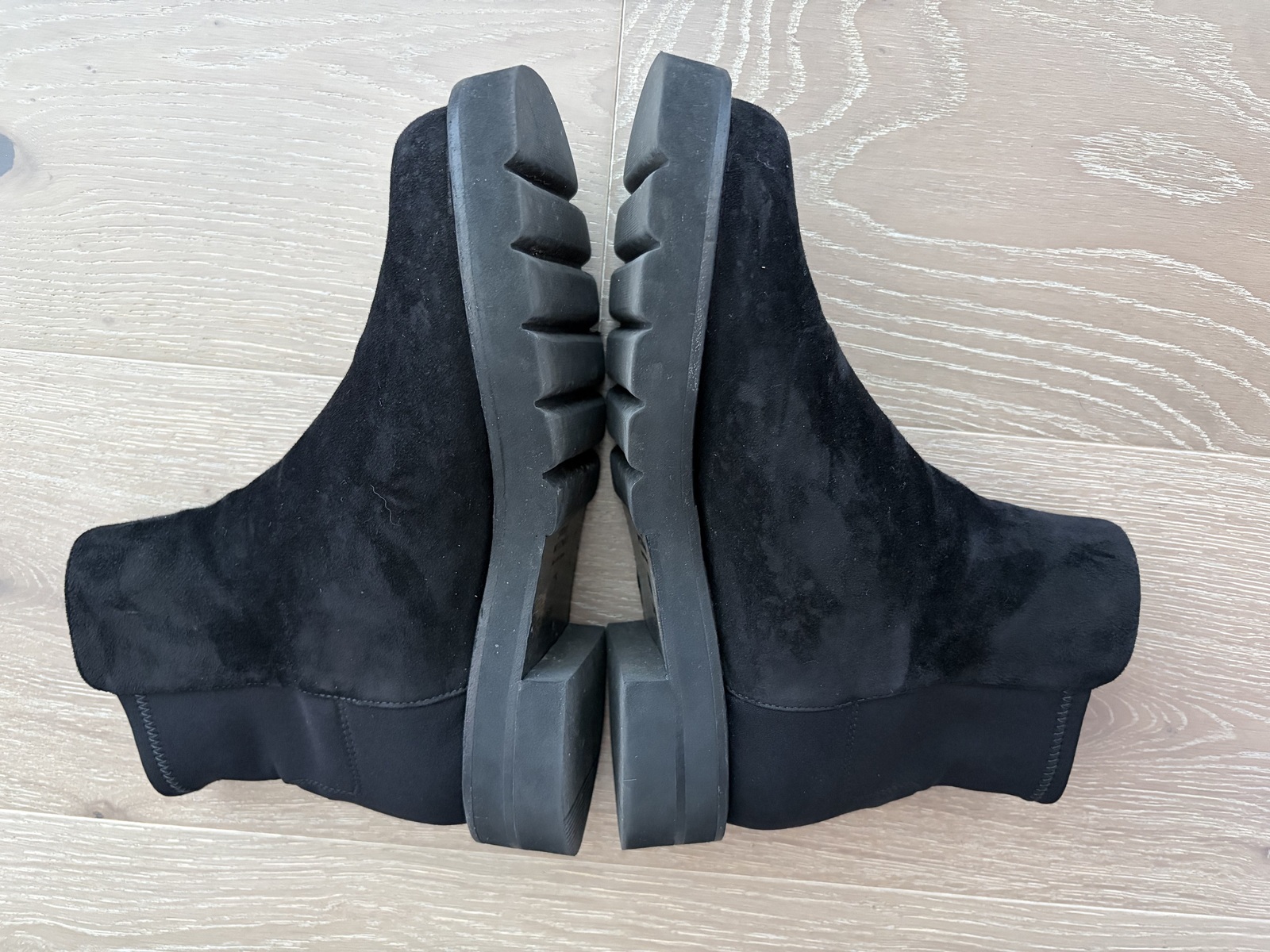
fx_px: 954
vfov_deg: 53.1
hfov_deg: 67.3
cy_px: 476
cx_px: 635
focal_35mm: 26
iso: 500
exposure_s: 1/57
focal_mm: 5.96
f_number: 1.6
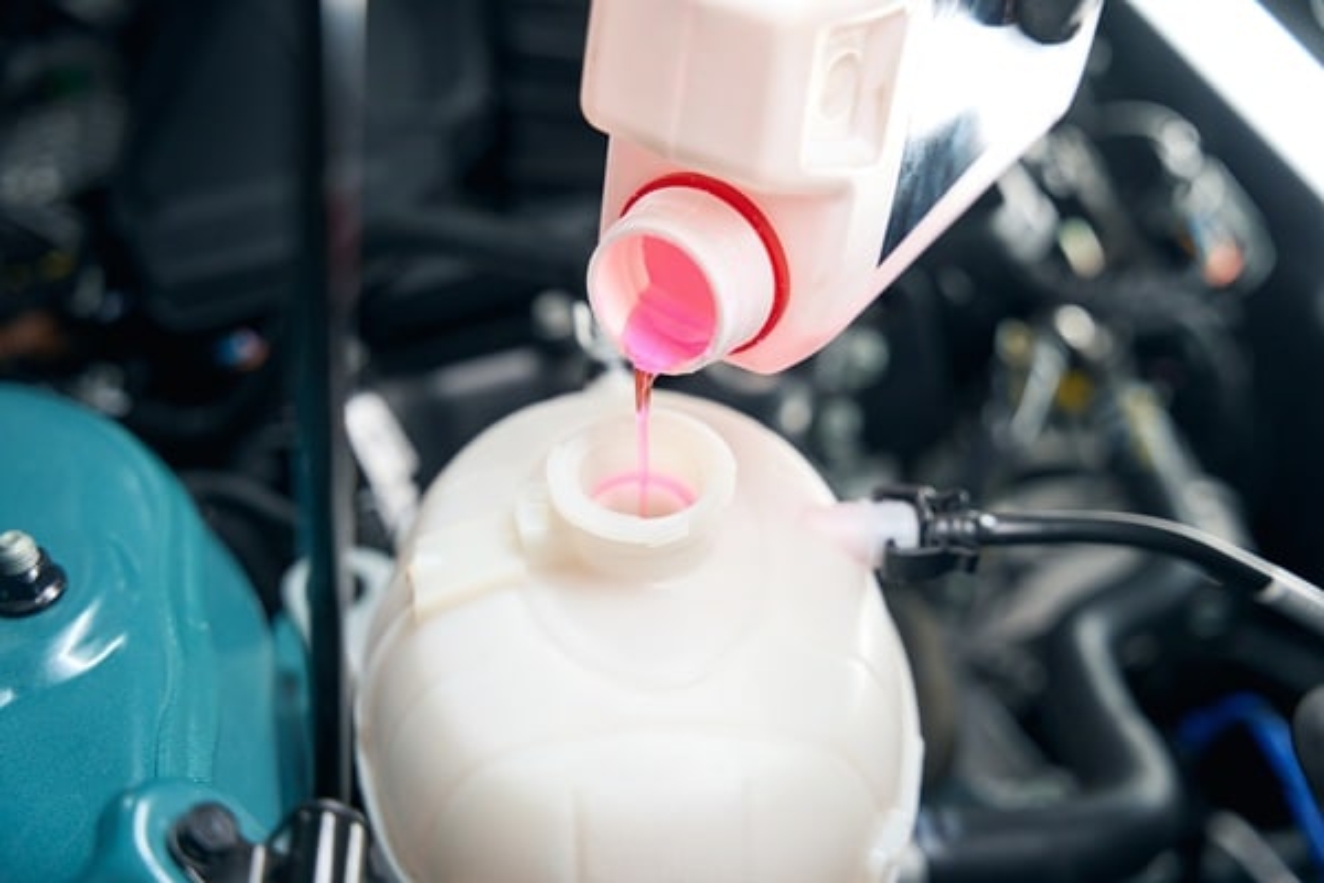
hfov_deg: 42.3
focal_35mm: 46
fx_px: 1710
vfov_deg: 28.9
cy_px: 442
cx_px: 662
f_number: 2.8
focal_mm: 46.5
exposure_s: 1/250
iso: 800
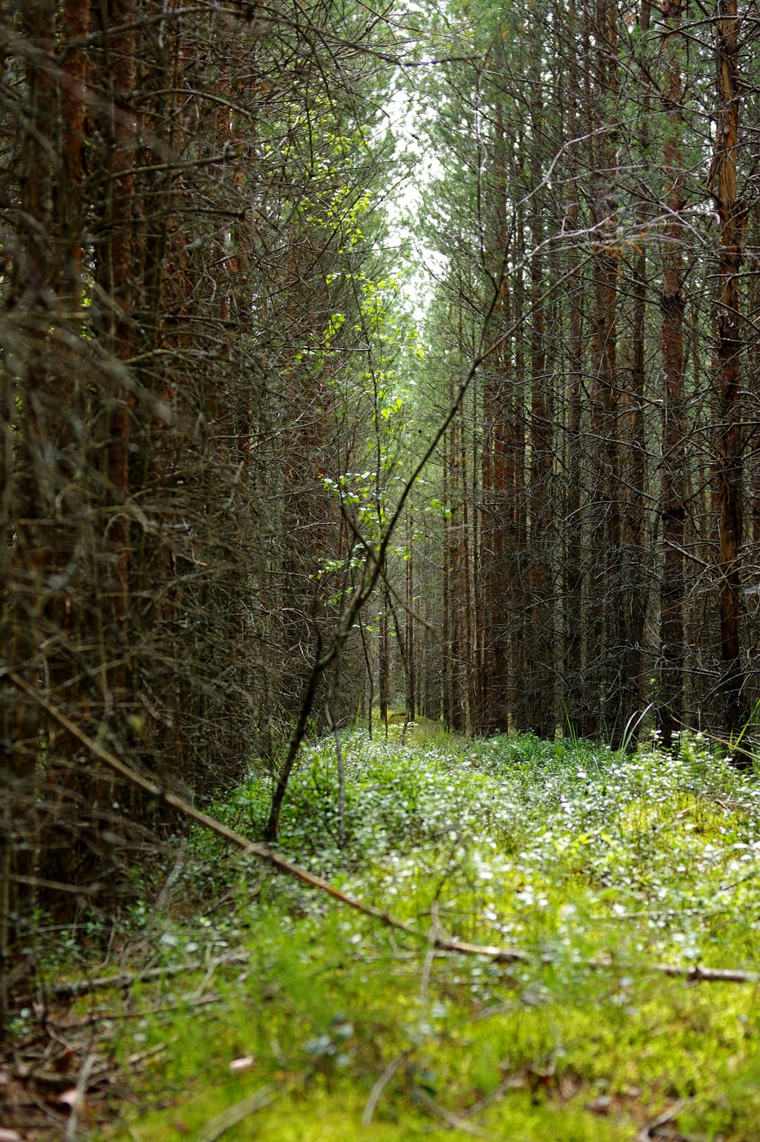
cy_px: 571
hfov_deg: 22.6
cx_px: 380
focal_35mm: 60
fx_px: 1903
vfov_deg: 33.4
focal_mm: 40
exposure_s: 1/100
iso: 100
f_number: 3.5
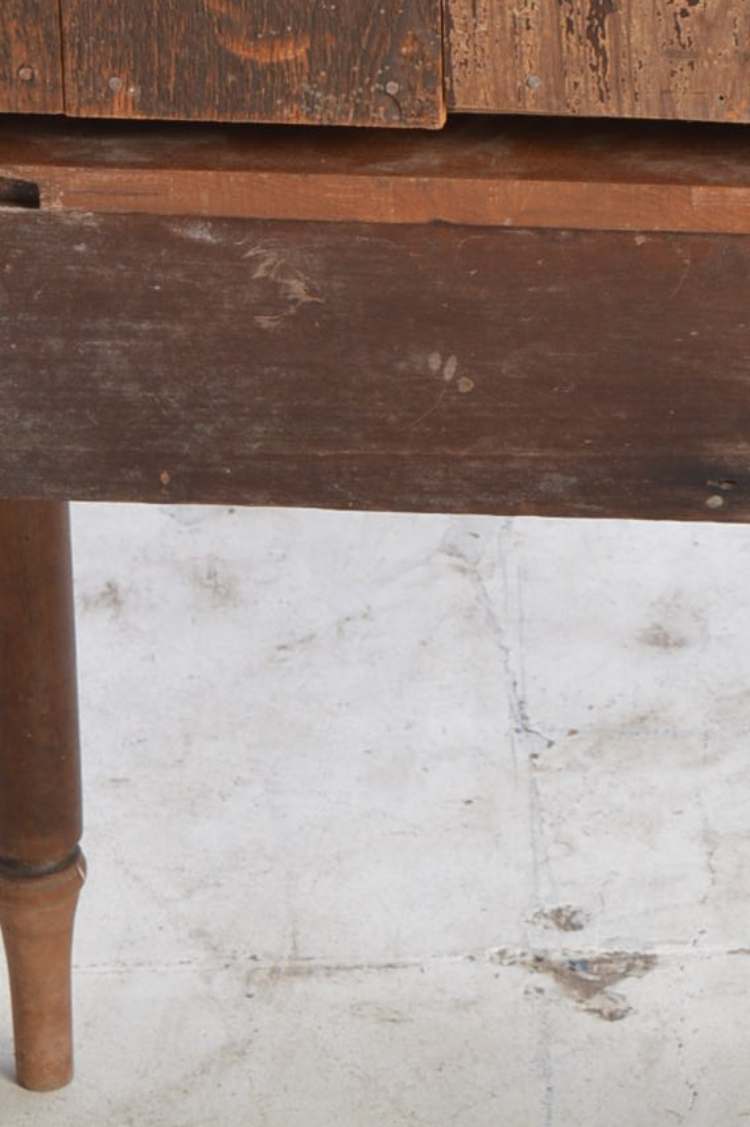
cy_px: 67
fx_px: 5125
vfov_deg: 12.4
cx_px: 845
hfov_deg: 8.3
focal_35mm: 164
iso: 100
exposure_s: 1/100
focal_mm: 31
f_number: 9
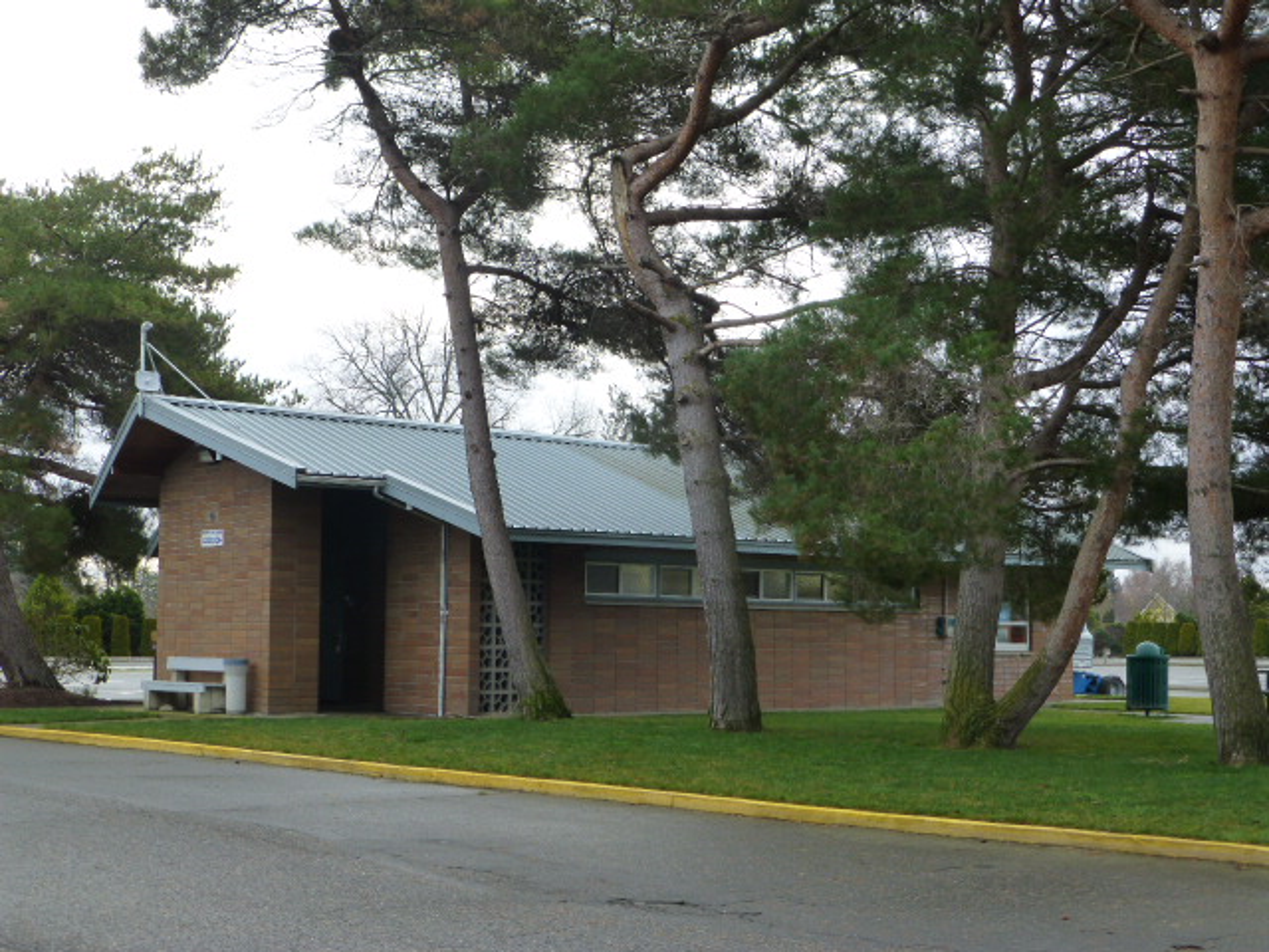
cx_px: 634
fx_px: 1980
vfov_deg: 27.0
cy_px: 476
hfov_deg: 35.5
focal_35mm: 54
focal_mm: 9.7
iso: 160
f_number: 4.6
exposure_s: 1/100
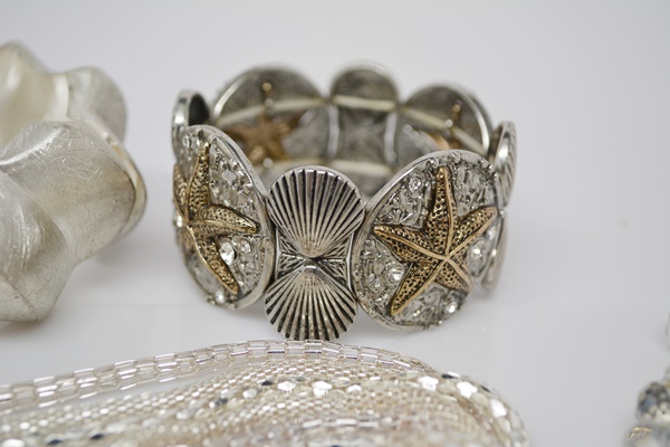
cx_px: 335
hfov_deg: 35.1
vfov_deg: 23.8
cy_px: 224
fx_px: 1061
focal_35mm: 57
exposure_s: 1/100
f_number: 5
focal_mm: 38
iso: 400
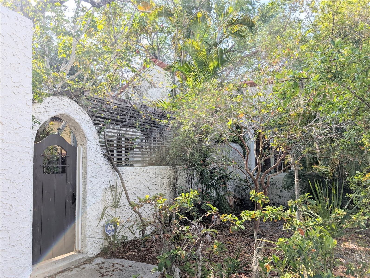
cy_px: 139
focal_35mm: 24
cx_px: 185
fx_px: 257
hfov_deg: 71.5
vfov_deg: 56.9
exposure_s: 1/321
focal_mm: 6.9
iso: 20
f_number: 1.68
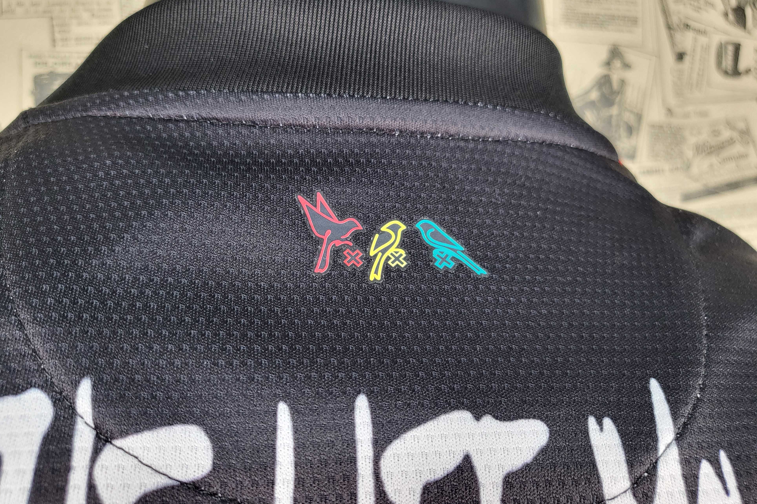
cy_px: 217
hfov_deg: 65.5
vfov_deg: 46.3
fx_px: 589
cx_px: 367
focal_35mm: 28
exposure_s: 1/50
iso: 200
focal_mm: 4.25
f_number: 1.8
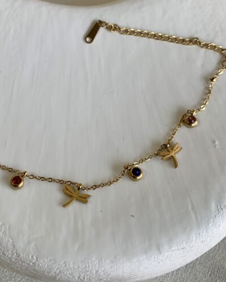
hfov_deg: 36.0
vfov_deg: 43.8
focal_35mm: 41
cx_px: 70
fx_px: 343
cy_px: 84
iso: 50
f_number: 1.8
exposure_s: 1/100
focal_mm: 4.25
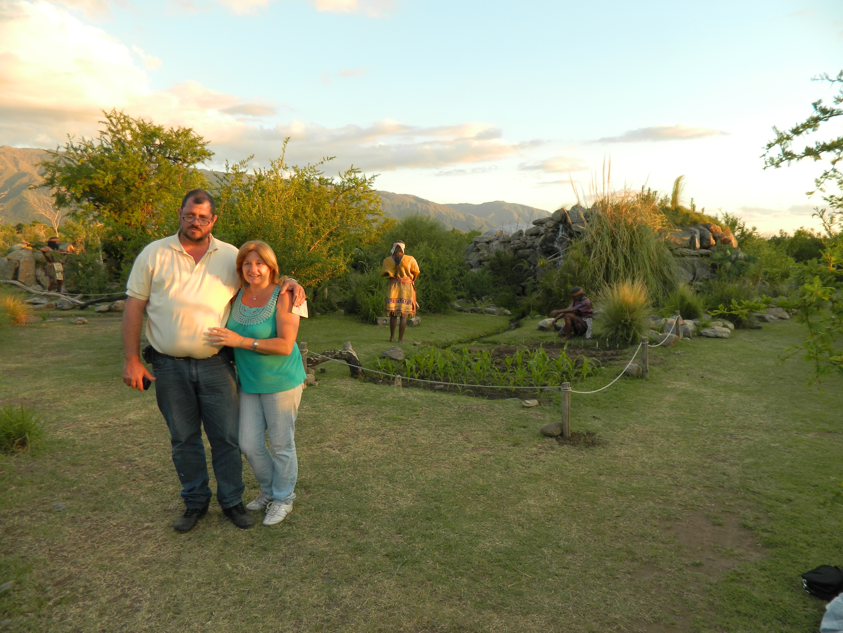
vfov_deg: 54.9
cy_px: 316
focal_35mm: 25
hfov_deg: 69.4
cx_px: 422
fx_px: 609
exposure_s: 1/80
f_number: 3.1
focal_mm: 4.5
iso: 80
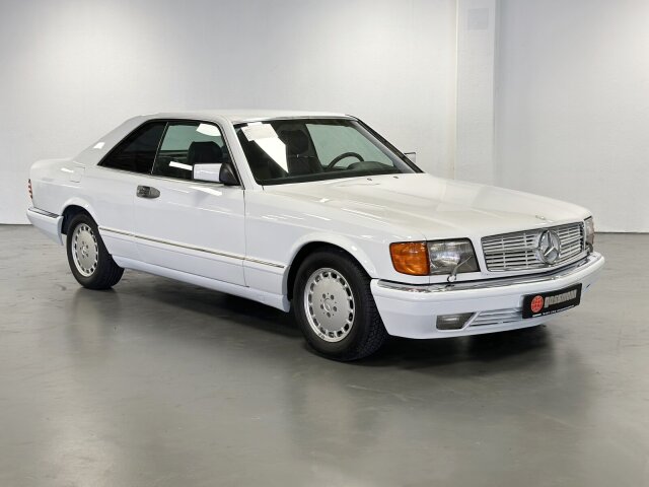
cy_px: 244
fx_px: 900
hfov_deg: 39.7
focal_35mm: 48
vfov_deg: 30.3
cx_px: 324
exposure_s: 1/100
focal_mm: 6.86
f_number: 1.78
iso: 100
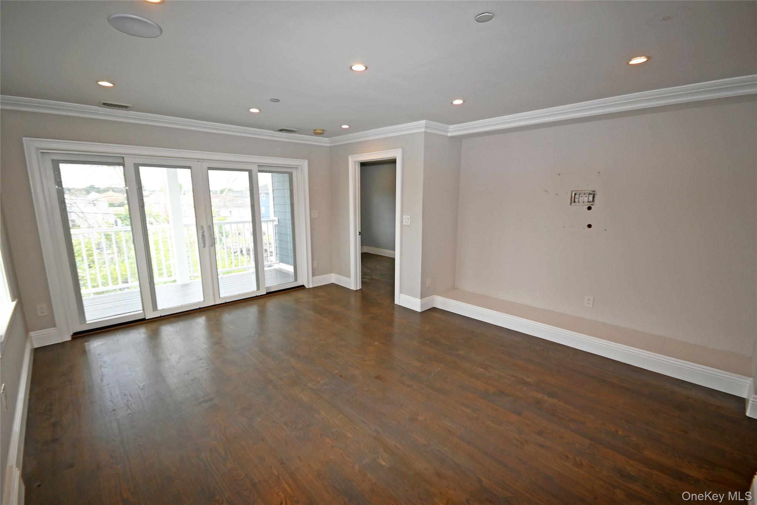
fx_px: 315
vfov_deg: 77.3
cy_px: 252
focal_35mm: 15
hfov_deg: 100.4
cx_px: 378
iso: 200
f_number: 5.6
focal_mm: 10
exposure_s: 1/125
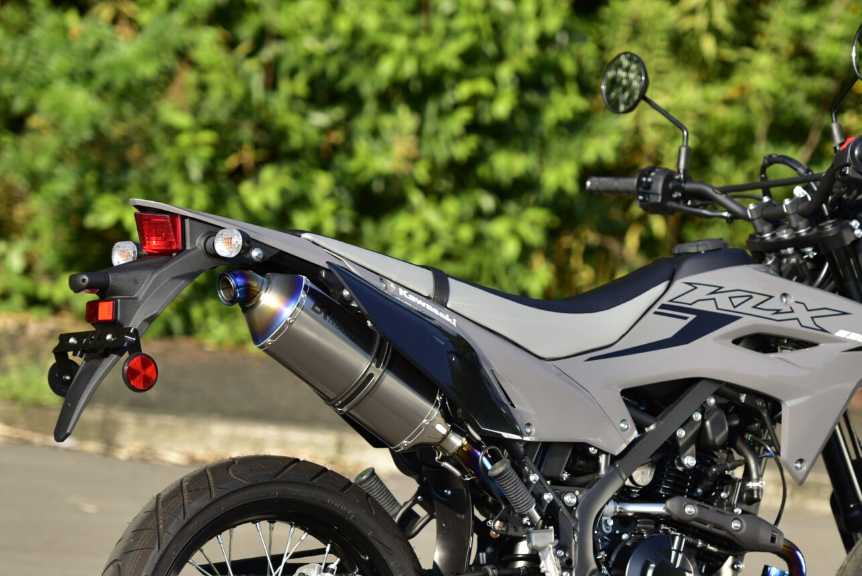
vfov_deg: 7.0
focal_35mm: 195
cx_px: 543
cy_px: 409
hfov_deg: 10.5
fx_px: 4671
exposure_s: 1/1000
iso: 100
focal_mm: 125
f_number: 2.8
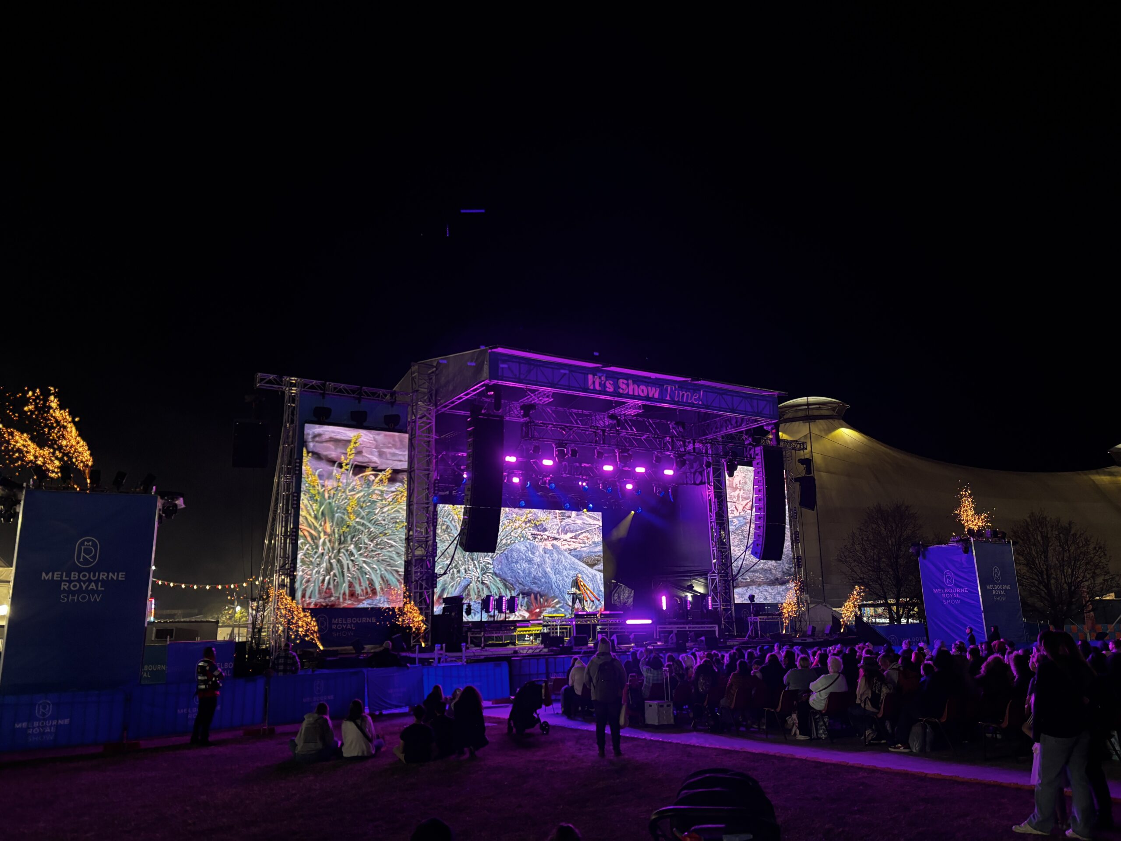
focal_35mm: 26
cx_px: 560
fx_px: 842
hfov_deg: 67.3
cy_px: 420
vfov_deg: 53.1
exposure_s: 1/60
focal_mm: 5.96
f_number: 1.6
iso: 200
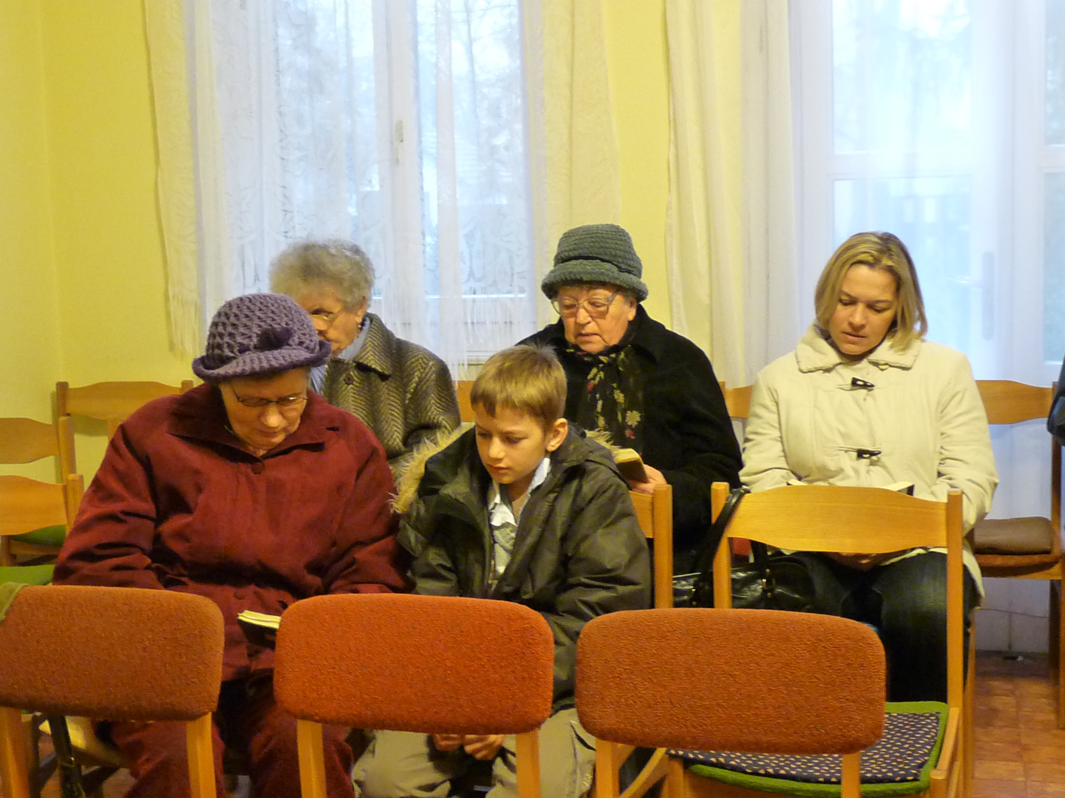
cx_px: 532
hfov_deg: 37.5
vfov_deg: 28.6
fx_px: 1569
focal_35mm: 51
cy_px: 399
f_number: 2.8
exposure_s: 1/8
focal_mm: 5.2
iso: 400
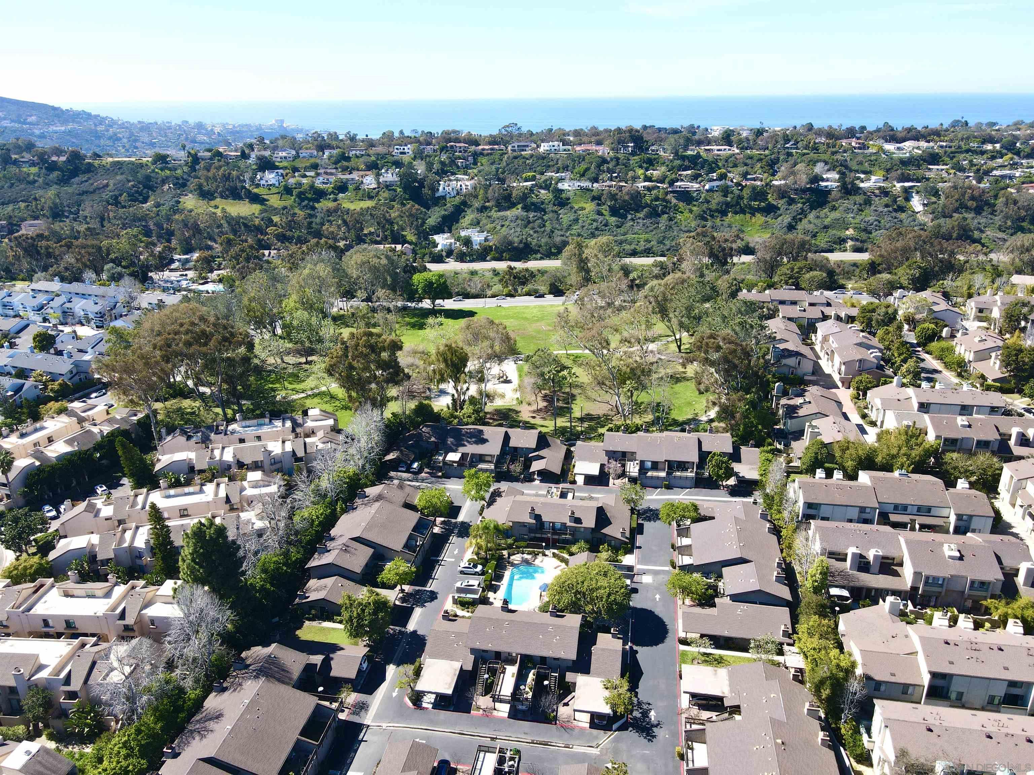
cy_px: 388
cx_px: 517
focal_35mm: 24
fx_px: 717
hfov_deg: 71.6
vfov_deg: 56.8
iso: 100
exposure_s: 1/400
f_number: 2.8
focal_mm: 4.5
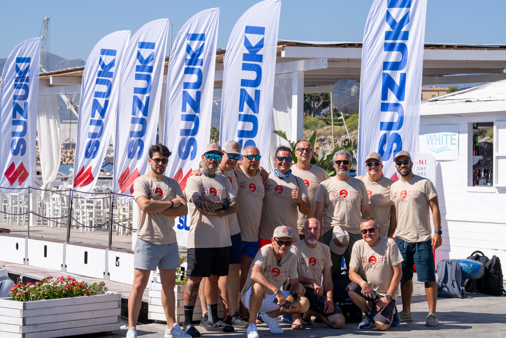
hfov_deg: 19.6
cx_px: 280
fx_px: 1462
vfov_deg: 13.2
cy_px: 158
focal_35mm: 104
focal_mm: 91
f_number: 9
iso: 100
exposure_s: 1/320
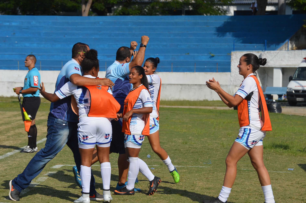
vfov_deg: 10.1
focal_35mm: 135
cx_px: 153
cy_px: 102
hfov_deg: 15.2
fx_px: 1146
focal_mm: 90
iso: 100
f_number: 7.1
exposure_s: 1/800
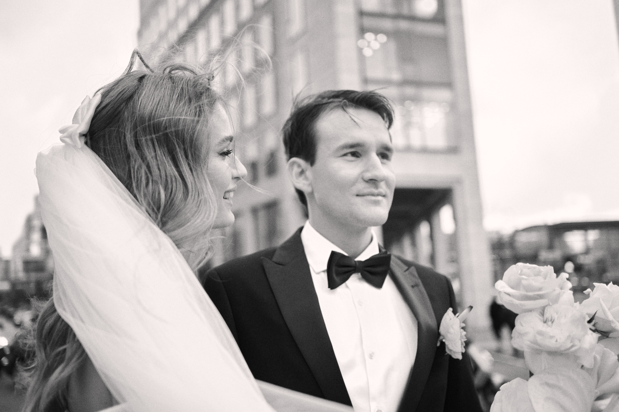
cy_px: 206
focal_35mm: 35
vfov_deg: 37.9
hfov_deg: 54.4
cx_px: 310
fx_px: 602
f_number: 1.4
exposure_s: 1/125
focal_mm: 23
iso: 125
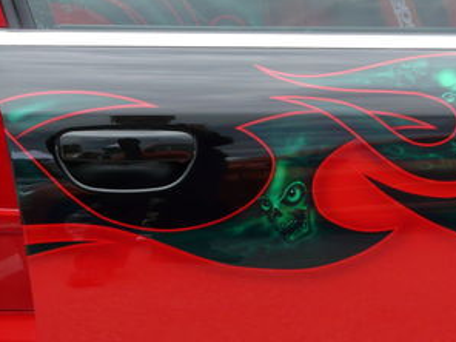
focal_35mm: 162
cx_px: 491
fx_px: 2134
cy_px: 293
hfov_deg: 12.0
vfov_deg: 9.1
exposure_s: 1/200
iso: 100
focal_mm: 12.3
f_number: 4
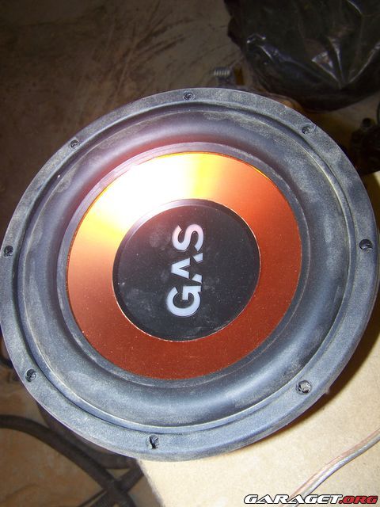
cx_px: 190
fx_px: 556
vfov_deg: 49.0
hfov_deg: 37.7
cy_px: 254
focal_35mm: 38
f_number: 2.8
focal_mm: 6.3
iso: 80
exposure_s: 1/60
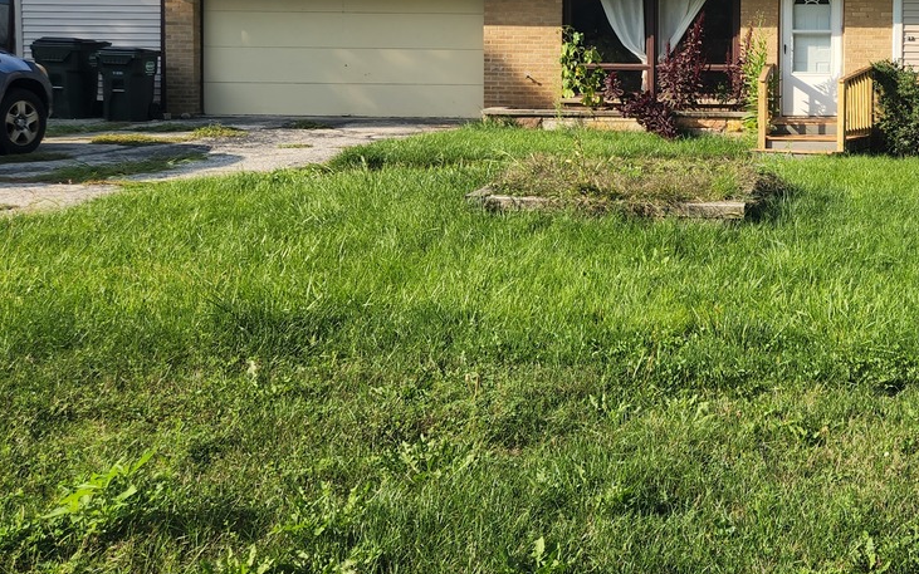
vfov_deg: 26.4
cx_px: 805
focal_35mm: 48
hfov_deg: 39.2
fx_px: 1202
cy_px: 118
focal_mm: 5.4
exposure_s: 1/719
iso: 20
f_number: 1.8
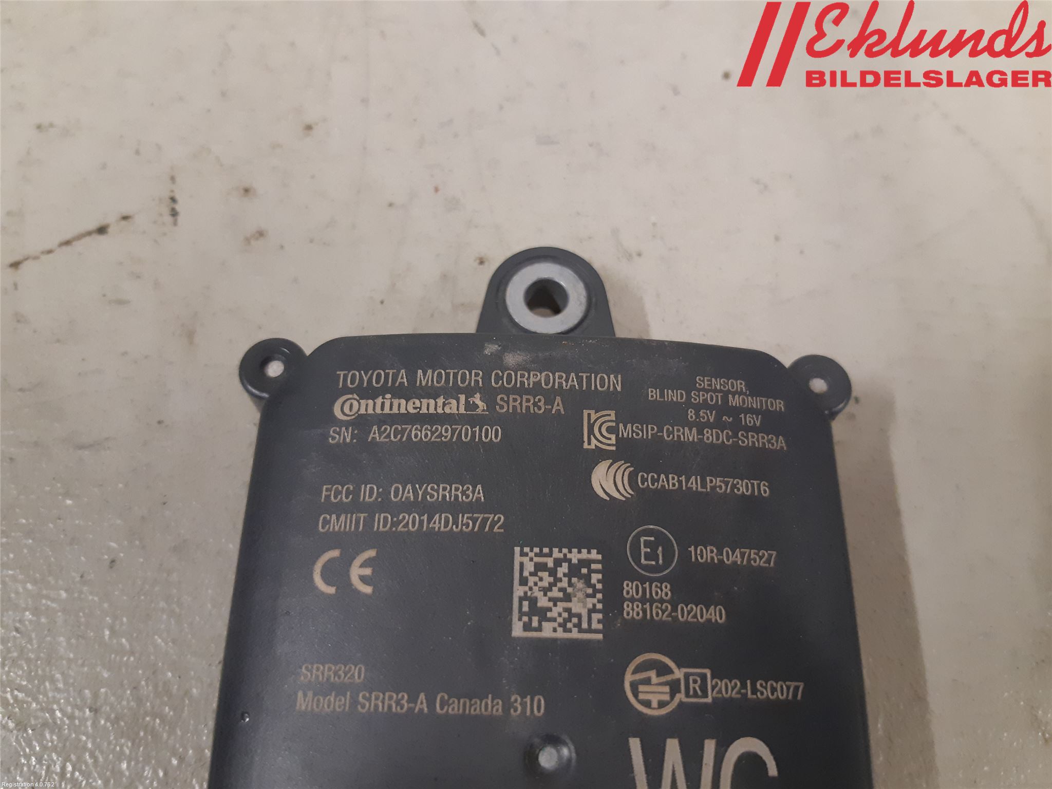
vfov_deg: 53.1
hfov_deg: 67.3
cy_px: 394
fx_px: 790
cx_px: 526
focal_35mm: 26
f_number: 1.7
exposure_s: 1/50
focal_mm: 3.93
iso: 320
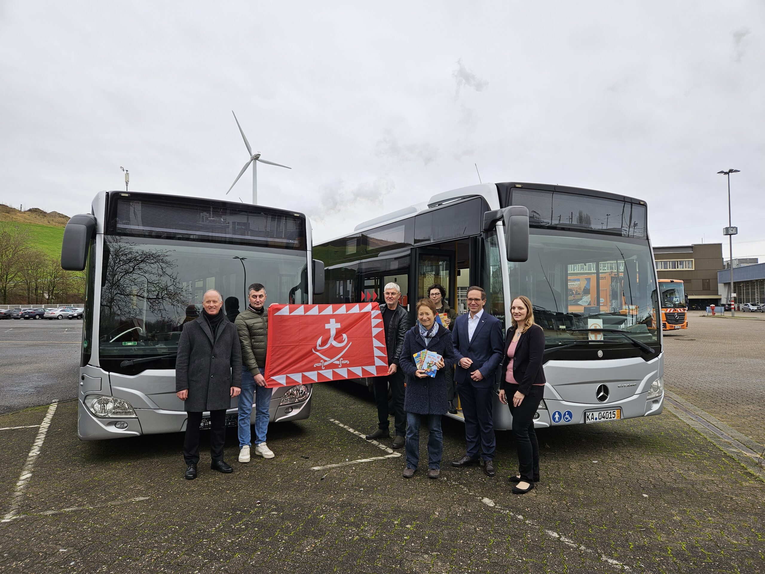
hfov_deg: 73.9
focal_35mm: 23
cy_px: 287
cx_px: 382
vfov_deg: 58.9
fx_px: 508
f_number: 1.8
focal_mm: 5.4
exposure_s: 1/130
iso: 25
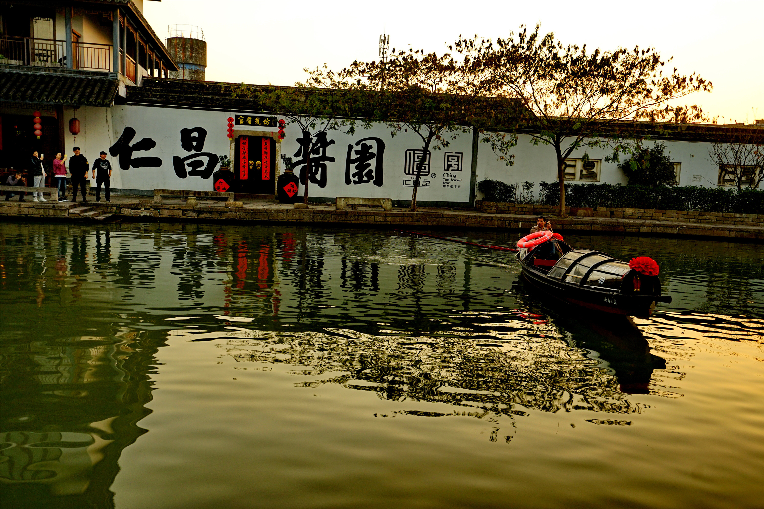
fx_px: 743
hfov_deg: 54.4
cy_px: 254
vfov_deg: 37.9
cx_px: 382
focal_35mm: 35
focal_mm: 35
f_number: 4
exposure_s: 1/60
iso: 320
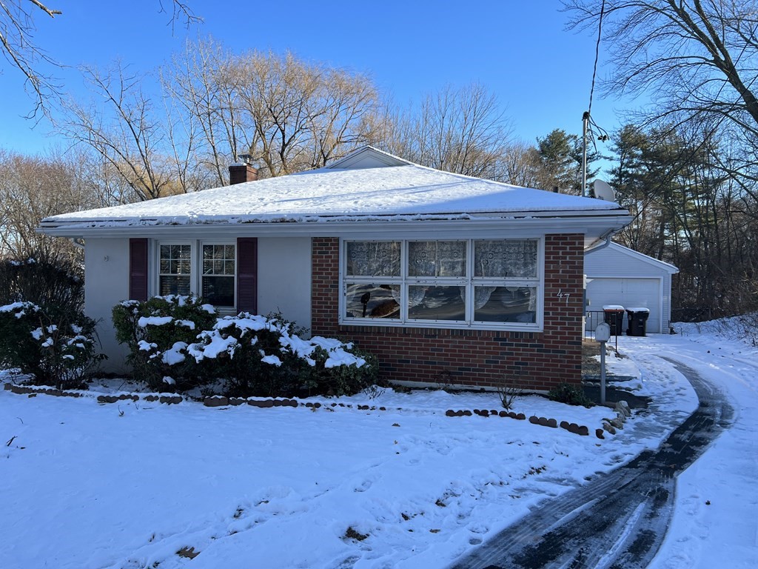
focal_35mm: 26
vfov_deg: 53.1
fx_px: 569
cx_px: 379
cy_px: 284
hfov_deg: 67.3
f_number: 1.5
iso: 50
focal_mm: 5.7
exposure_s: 1/1669
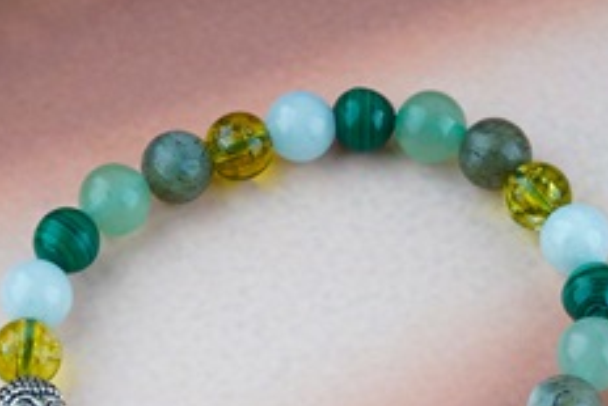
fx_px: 4258
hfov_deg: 8.2
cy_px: 371
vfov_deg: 5.5
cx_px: 231
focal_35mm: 252
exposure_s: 1/160
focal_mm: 90
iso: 100
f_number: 14
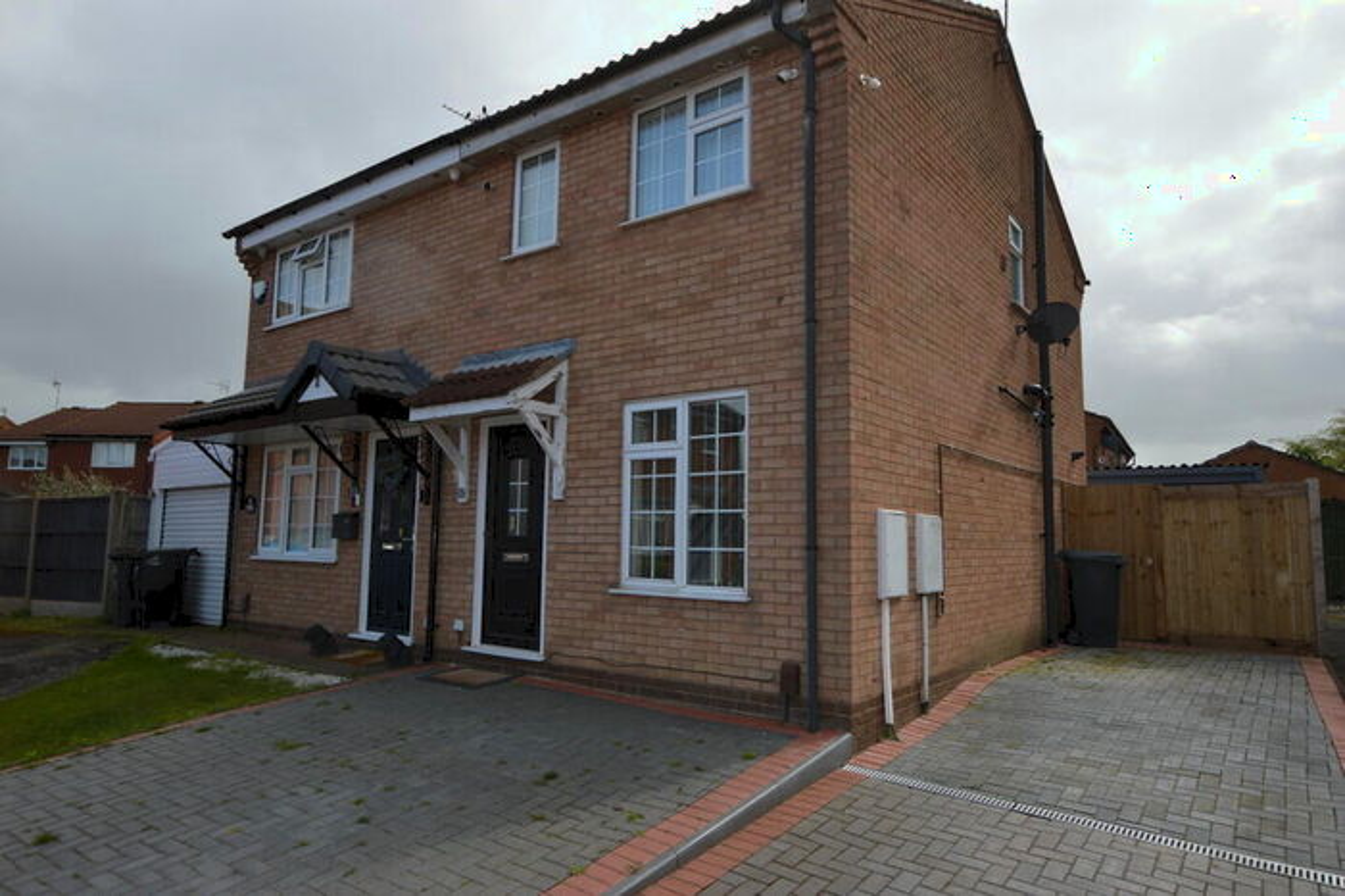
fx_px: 784
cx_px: 672
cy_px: 448
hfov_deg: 81.2
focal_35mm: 21
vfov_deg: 59.4
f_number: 9
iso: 100
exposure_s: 1/200
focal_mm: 14
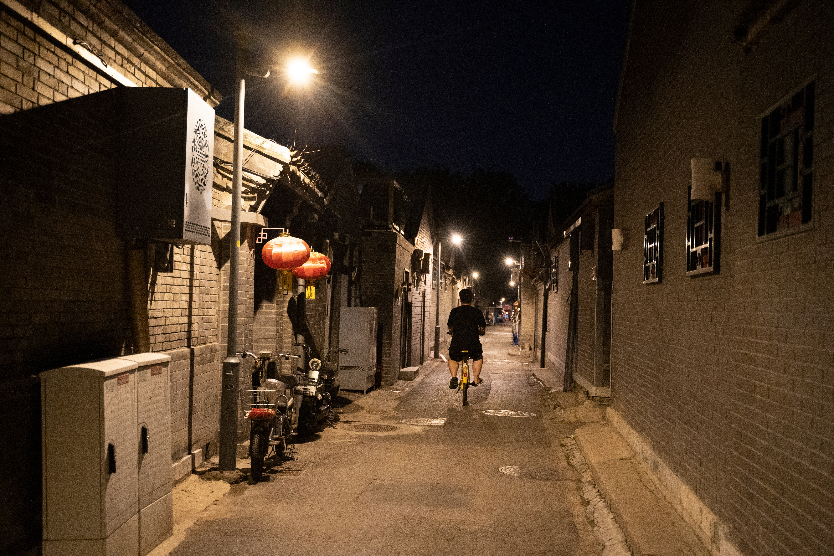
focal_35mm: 42
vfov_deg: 31.9
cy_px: 278
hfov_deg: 46.4
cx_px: 417
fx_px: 973
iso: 5000
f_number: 2.8
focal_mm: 42
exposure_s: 1/160
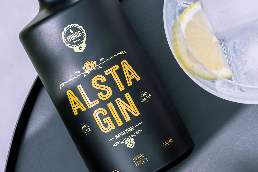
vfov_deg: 9.4
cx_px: 152
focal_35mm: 146
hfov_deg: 14.1
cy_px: 21
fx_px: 1046
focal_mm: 58
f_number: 8
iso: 160
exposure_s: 1/125
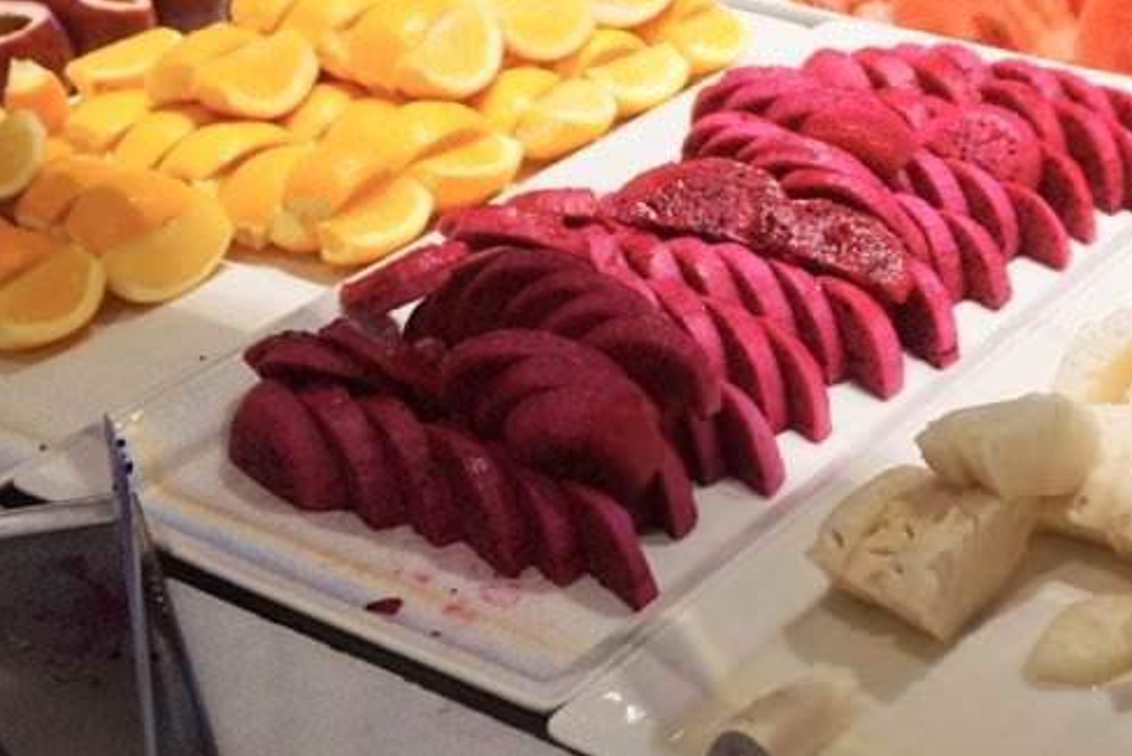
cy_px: 361
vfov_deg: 17.7
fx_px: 2423
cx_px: 600
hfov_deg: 26.3
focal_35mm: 77
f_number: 4.5
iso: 2000
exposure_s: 1/160
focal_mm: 25
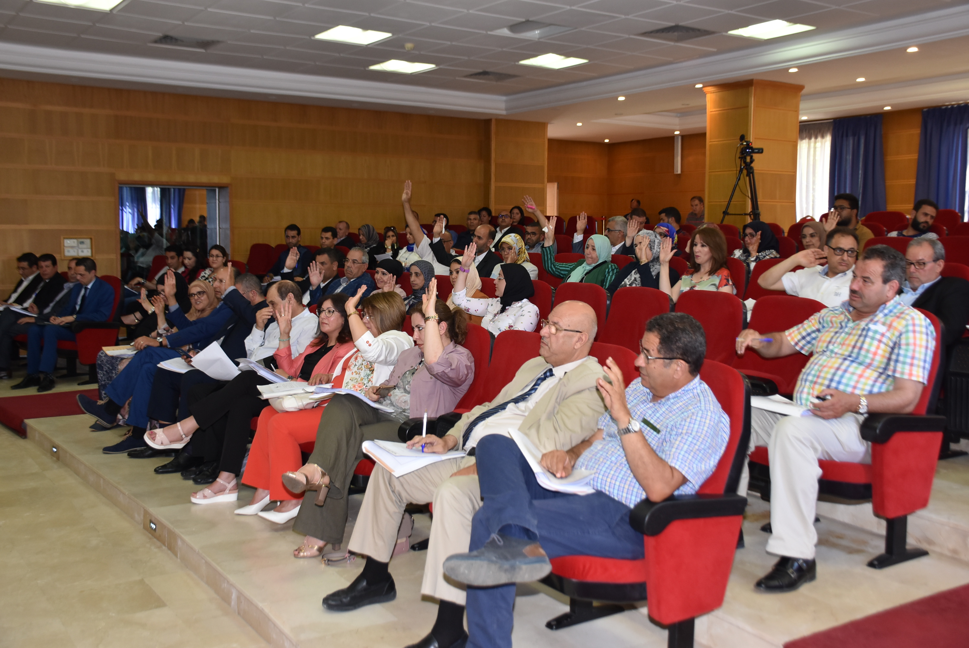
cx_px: 484
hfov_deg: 53.1
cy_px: 324
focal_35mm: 36
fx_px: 970
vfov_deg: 36.9
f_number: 4
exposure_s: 1/60
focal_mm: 24
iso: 640
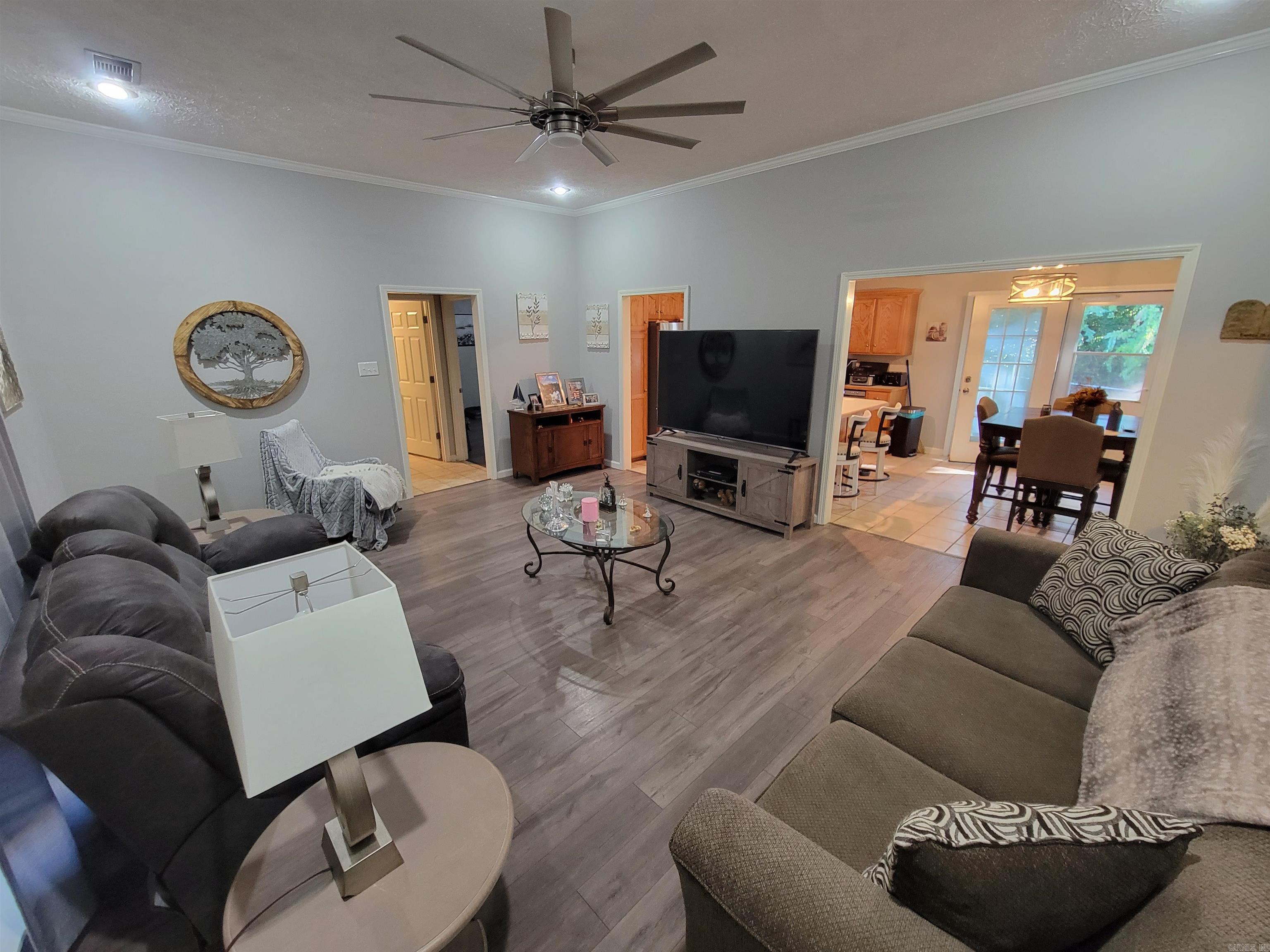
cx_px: 635
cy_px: 476
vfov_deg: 89.9
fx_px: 477
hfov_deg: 106.2
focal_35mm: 13
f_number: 2.2
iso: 500
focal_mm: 2.2
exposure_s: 1/30
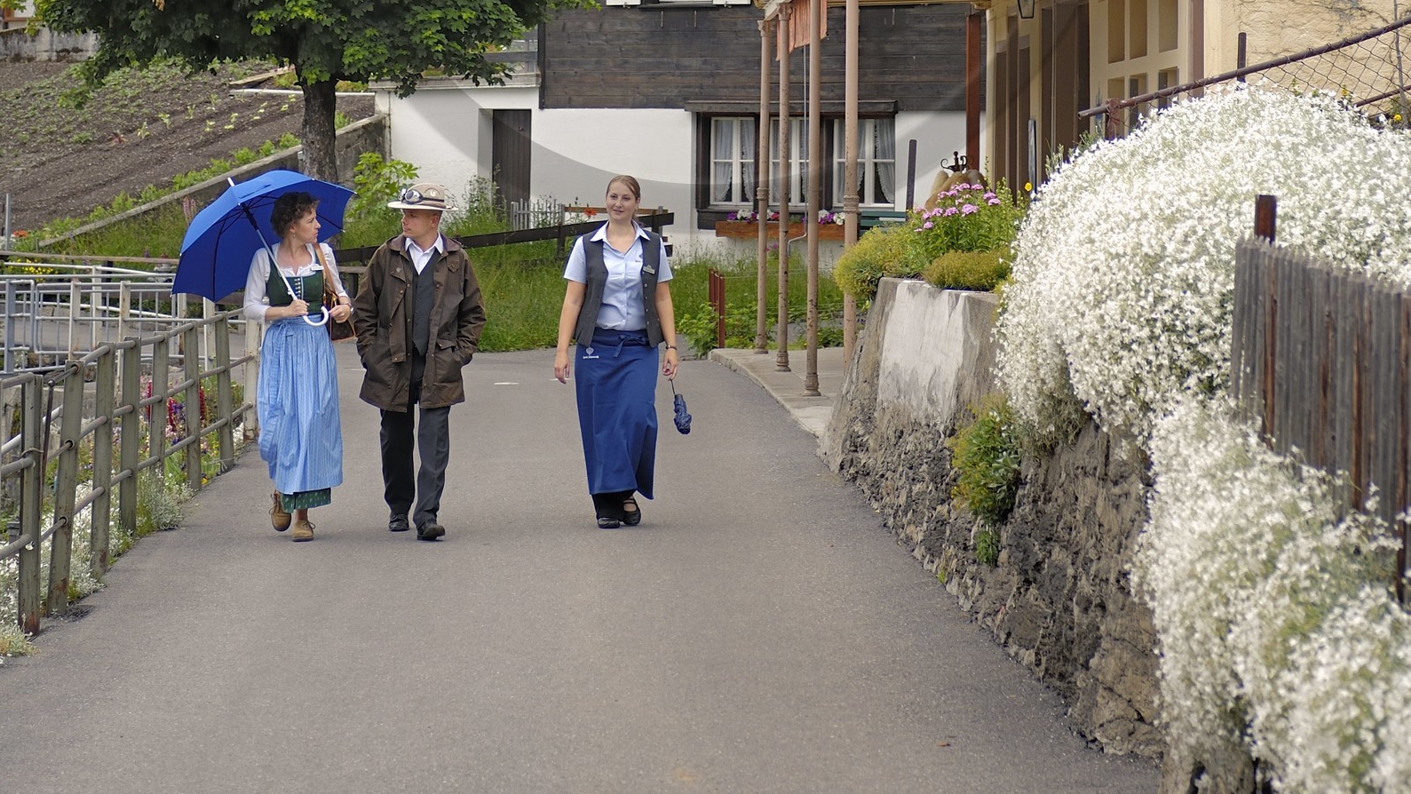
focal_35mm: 119
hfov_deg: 18.0
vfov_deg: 10.0
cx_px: 708
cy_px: -183
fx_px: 4453
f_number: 3.5
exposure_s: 1/160
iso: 100
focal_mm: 50
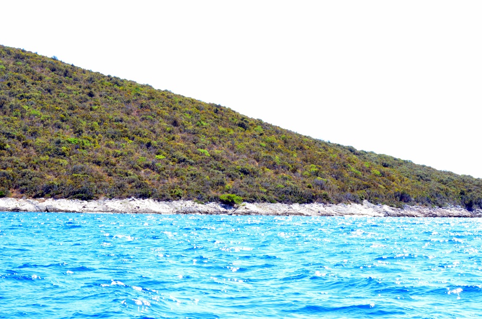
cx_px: 241
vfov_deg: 13.0
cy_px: 160
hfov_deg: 19.5
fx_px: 1402
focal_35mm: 105
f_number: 32
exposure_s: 1/60
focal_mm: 70
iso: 1600
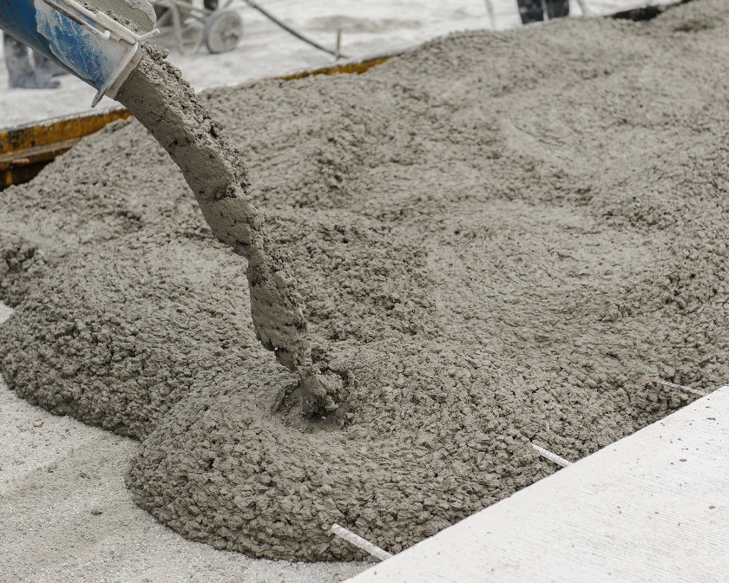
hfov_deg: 23.8
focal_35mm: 80
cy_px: 294
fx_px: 1726
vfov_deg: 19.2
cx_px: 402
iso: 200
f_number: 3.5
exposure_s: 1/2000
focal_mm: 70
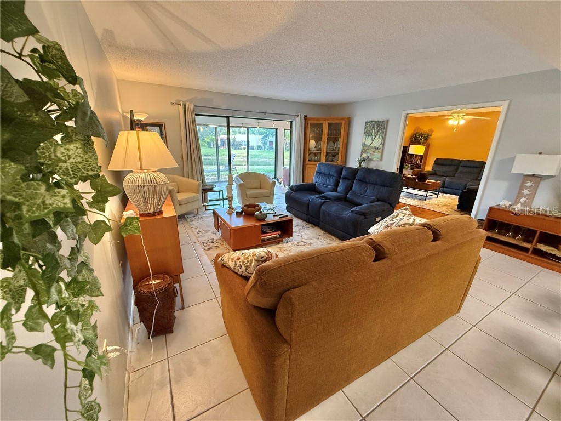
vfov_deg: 85.7
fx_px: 227
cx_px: 280
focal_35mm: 14
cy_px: 210
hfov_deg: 102.1
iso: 400
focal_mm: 2.22
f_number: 2.2
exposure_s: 1/120
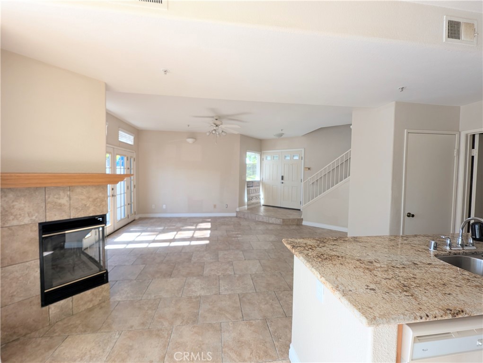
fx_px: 182
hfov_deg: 106.1
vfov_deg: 90.0
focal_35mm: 13
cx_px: 242
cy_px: 182
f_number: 2.2
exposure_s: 1/154
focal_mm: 1.95
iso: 46
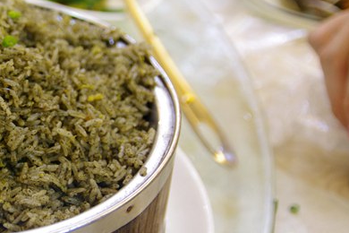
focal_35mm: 82
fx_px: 795
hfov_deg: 23.7
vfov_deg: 16.6
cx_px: 0
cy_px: 99
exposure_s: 1/15
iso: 800
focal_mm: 27
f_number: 2.8
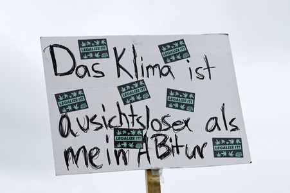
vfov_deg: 6.5
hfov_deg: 9.8
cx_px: 145
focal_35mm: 210
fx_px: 1690
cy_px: 96
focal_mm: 210
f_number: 16
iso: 400
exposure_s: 1/320
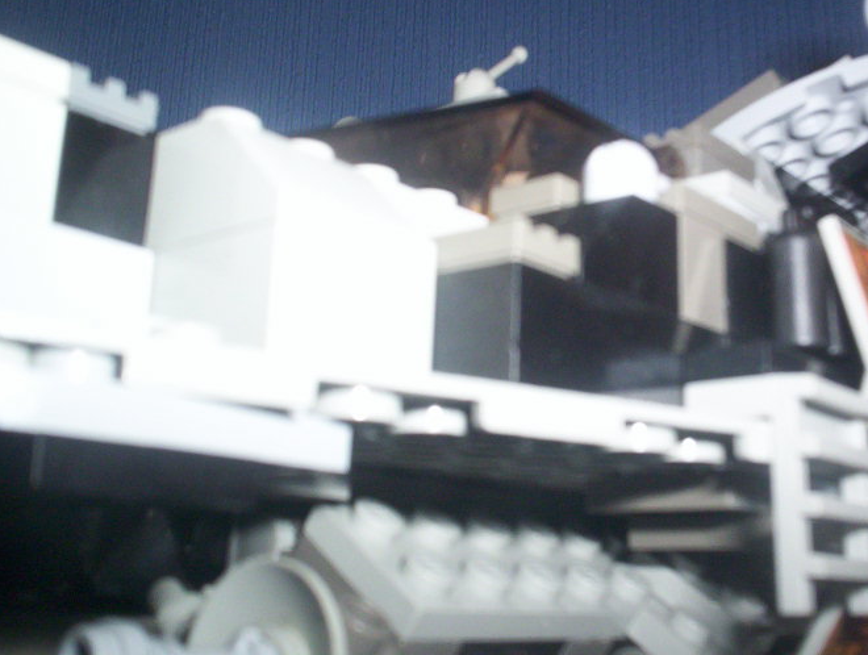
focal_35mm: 47
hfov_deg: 40.3
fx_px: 1181
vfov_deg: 31.0
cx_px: 468
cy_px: 303
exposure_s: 1/60
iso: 140
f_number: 4.5
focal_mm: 4.99
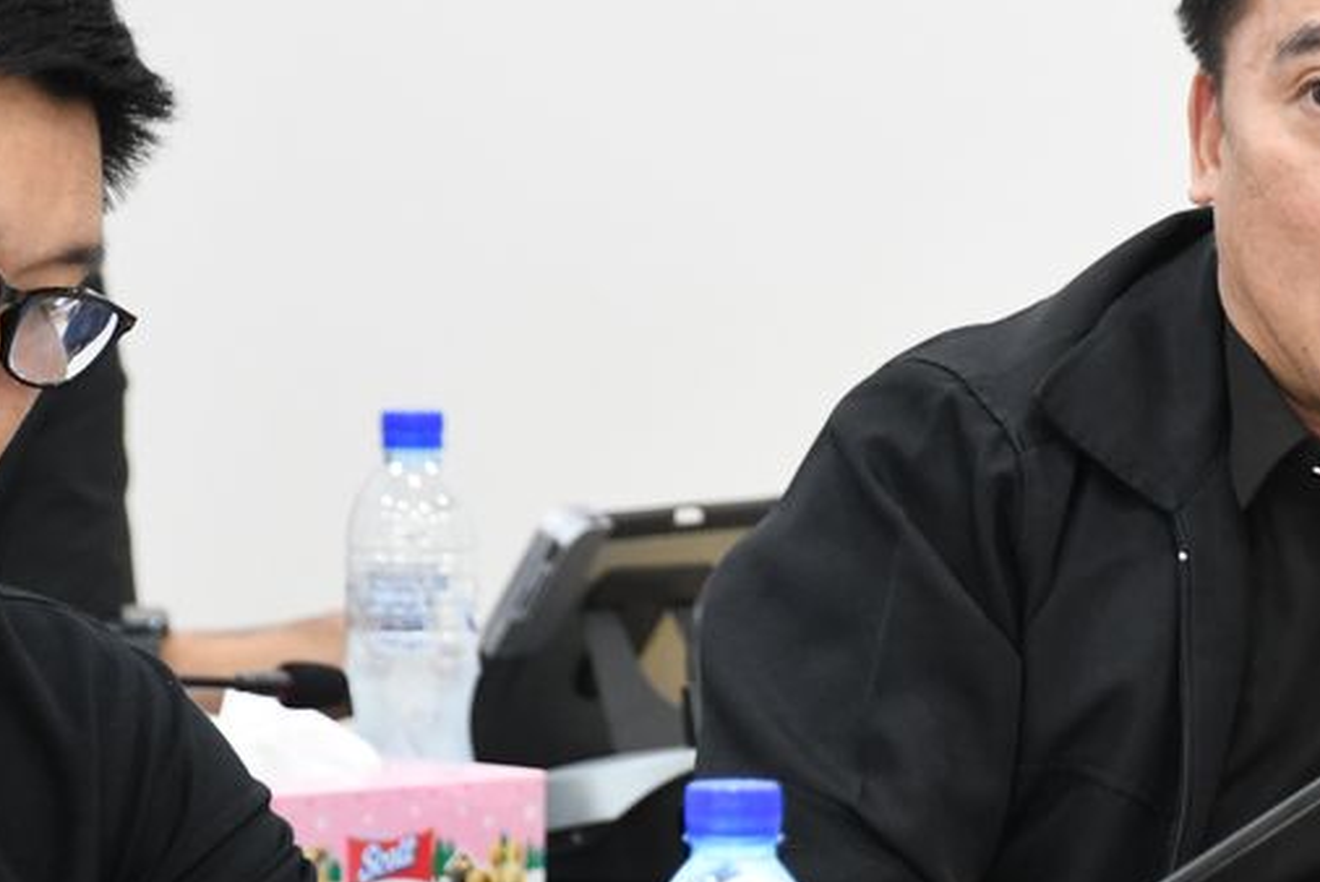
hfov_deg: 5.6
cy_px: 549
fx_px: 13574
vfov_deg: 3.7
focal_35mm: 370
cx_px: 1278
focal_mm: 122
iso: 3200
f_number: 5.6
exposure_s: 1/50
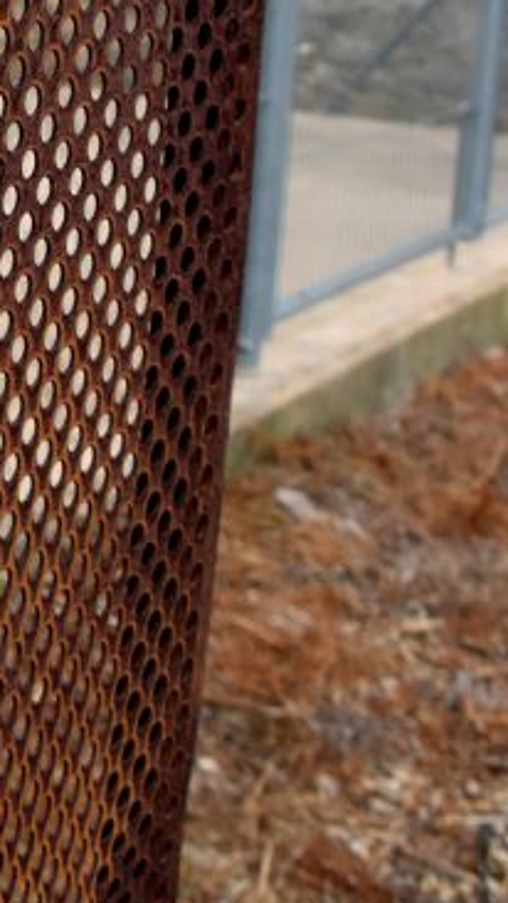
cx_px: -597
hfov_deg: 12.8
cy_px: 220
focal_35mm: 79
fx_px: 1891
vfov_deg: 26.5
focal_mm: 18
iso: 800
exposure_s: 1/250
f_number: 6.3
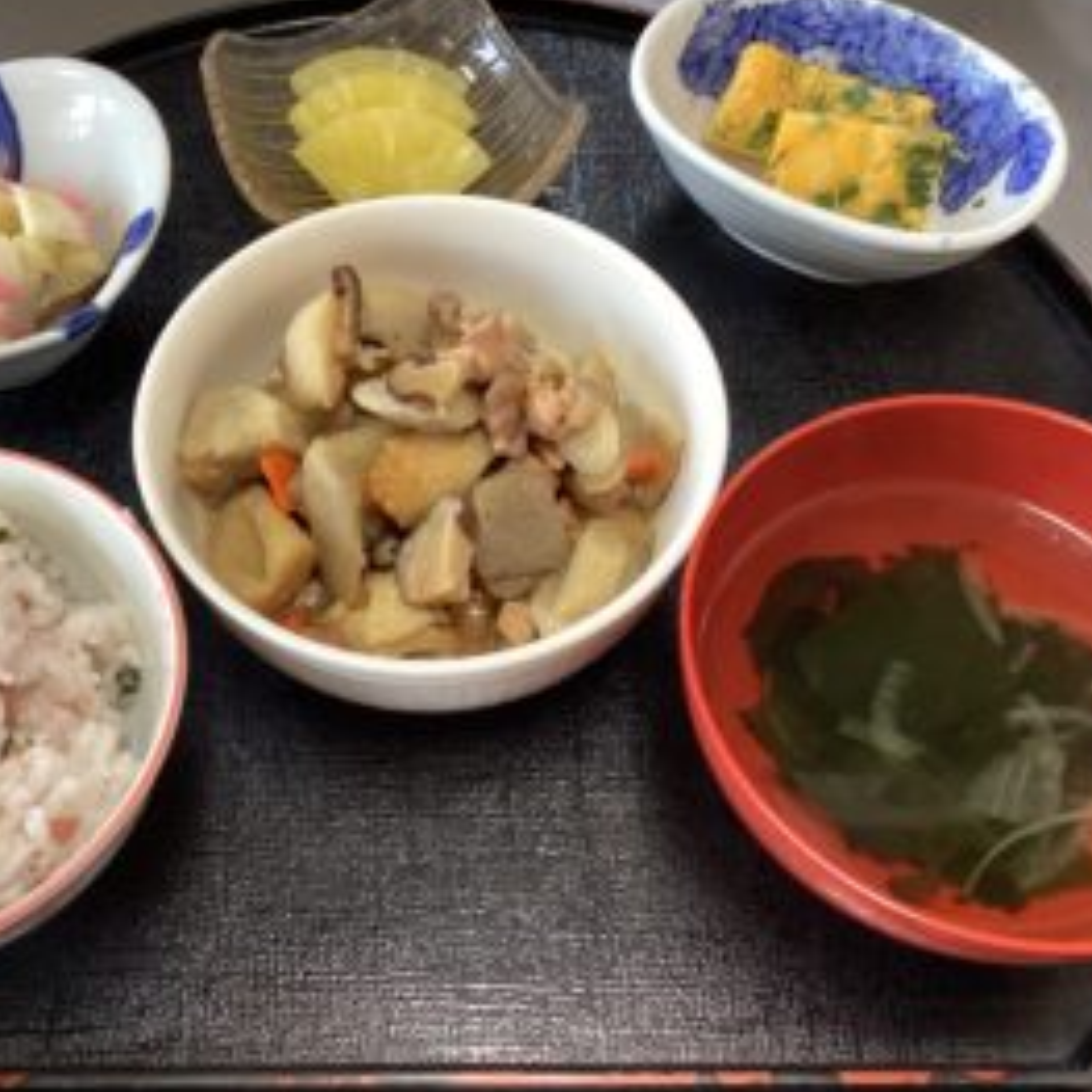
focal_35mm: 39
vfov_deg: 42.8
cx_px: 409
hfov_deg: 42.5
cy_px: 525
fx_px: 1392
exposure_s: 1/50
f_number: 2.4
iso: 125
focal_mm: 3.3
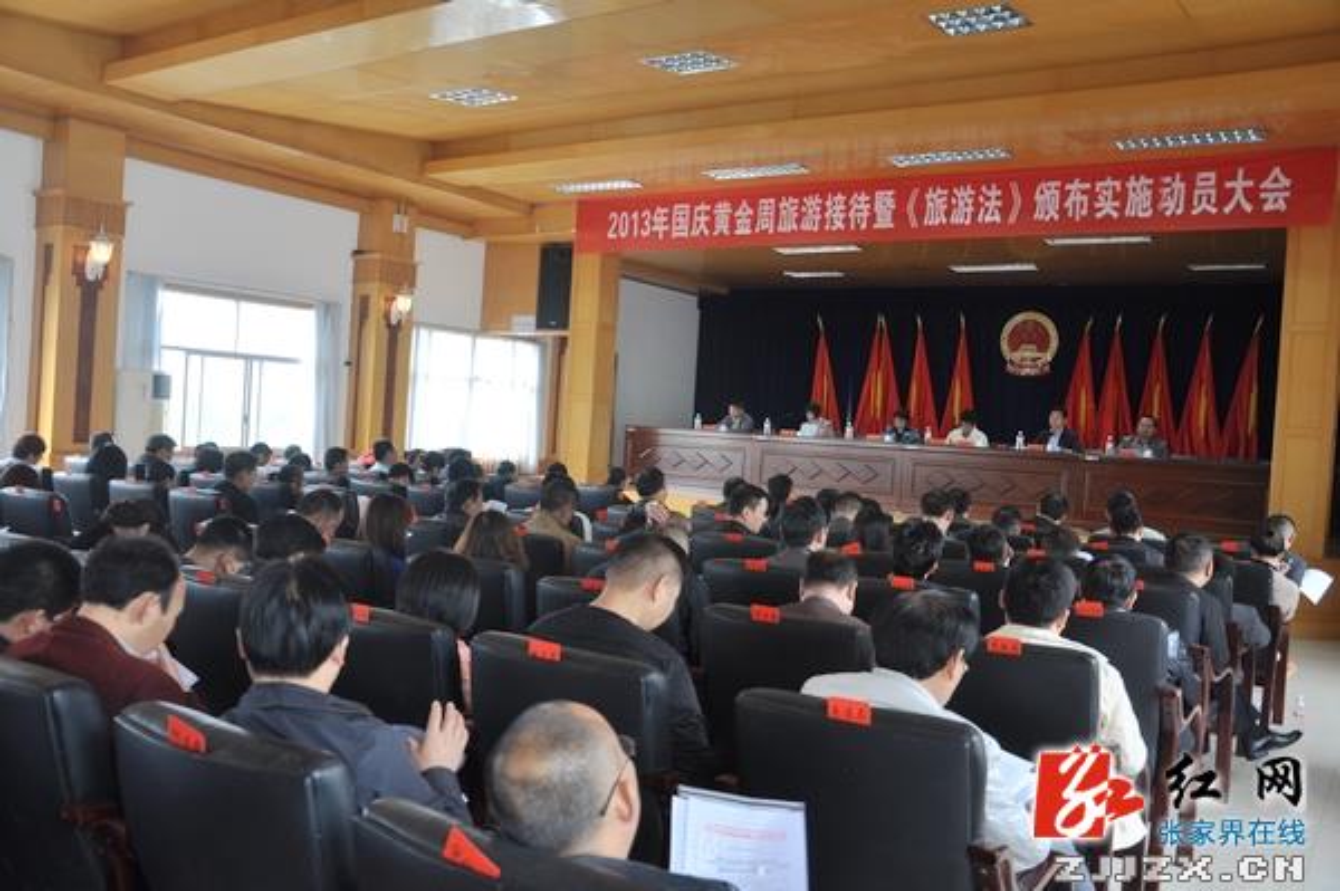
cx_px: 670
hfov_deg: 59.5
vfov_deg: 41.6
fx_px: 1172
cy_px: 446
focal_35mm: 32
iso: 400
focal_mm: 21
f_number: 4.5
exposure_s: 1/80
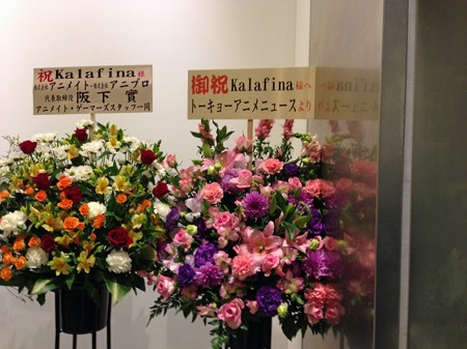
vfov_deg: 42.9
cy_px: 174
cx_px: 234
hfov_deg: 55.4
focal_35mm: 33
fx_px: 445
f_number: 2.4
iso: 80
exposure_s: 1/20
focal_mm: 4.13
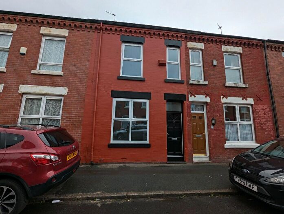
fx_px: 107
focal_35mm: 13
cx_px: 142
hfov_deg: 106.1
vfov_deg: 90.1
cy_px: 107
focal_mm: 1.95
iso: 47
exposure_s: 1/698
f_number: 2.2
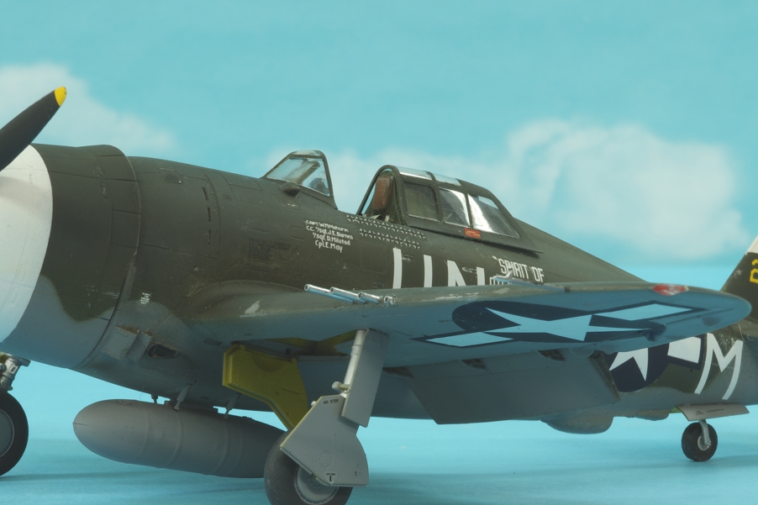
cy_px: 315
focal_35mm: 204
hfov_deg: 10.1
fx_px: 4294
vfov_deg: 6.7
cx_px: 365
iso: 100
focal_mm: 75
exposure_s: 2
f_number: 22
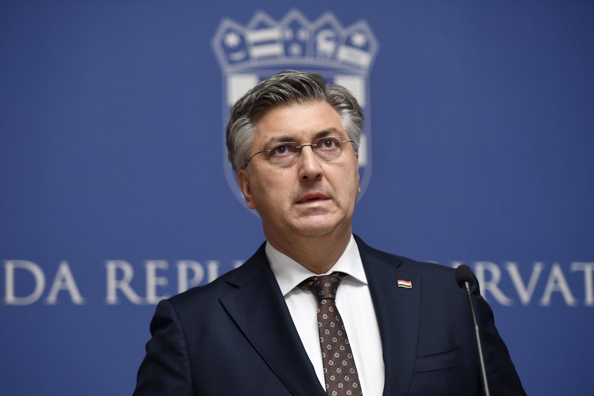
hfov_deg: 17.1
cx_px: 297
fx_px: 1980
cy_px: 198
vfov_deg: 11.4
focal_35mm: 120
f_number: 2.8
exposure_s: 1/320
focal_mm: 120
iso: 800
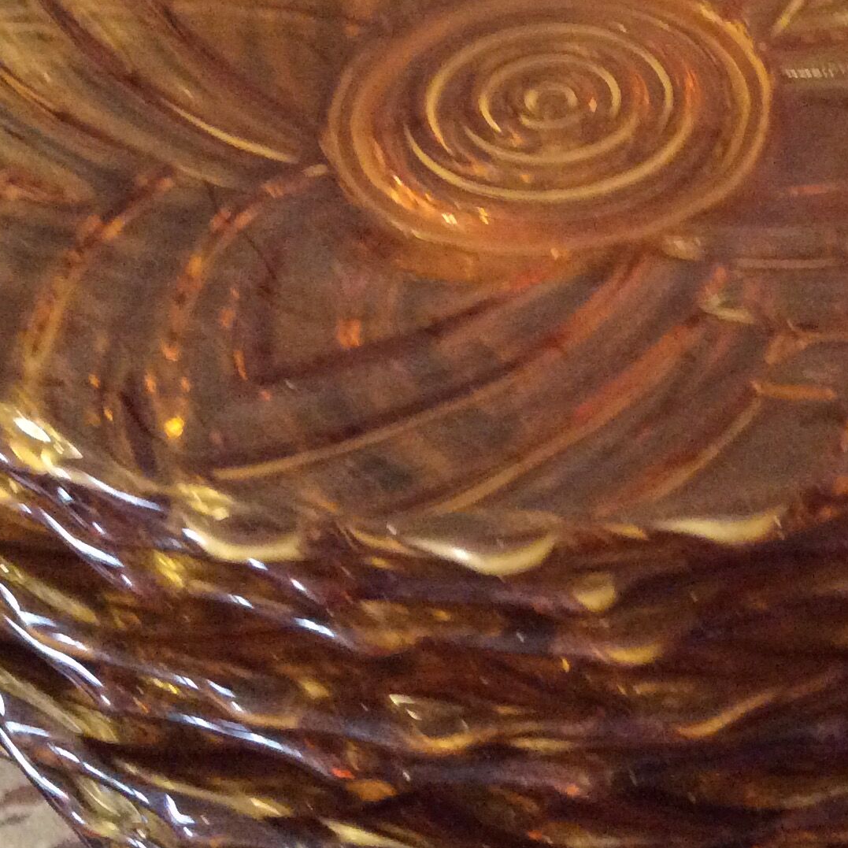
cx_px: 642
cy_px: 168
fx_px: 1885
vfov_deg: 24.9
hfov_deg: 25.0
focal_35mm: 68
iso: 320
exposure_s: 1/17
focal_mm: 3.3
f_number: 2.4
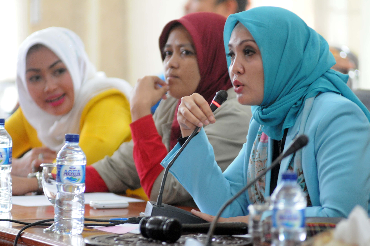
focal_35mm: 300
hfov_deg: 6.9
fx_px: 3080
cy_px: 123
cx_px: 185
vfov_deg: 4.6
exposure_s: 1/60
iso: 1600
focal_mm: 200
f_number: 2.8
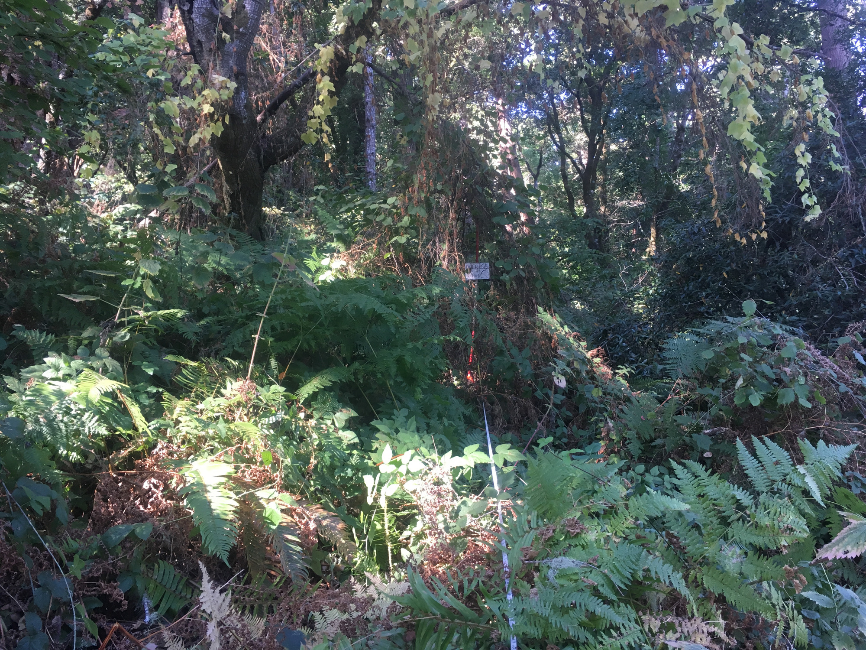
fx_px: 726
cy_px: 325
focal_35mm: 29
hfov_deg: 61.7
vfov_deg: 48.2
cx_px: 433
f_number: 2.2
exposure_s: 1/30
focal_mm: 4.15
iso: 50
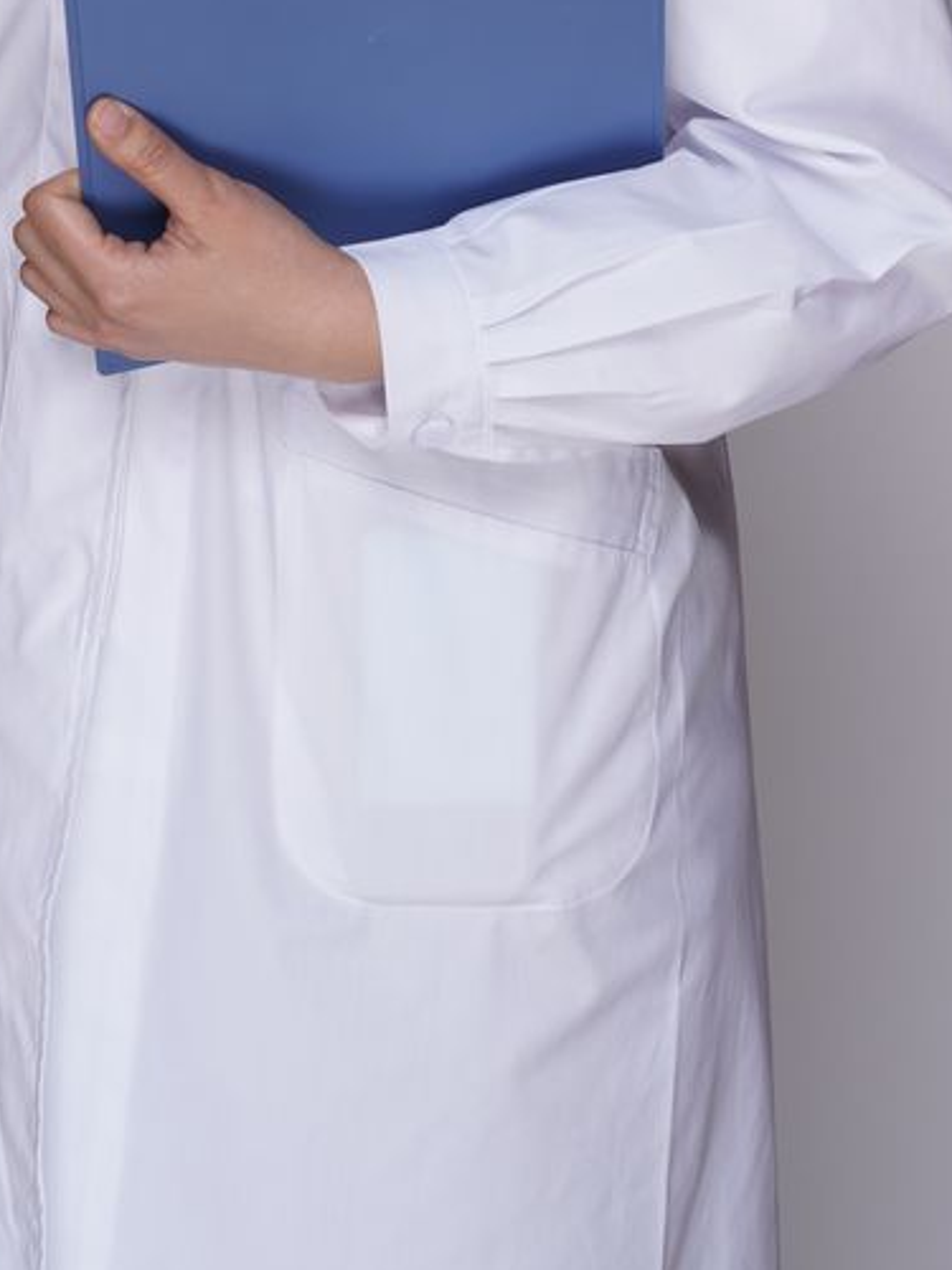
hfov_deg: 7.6
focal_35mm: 196
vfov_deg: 10.0
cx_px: 327
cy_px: -77
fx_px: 7187
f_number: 5.6
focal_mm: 85
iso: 100
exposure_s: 1/160
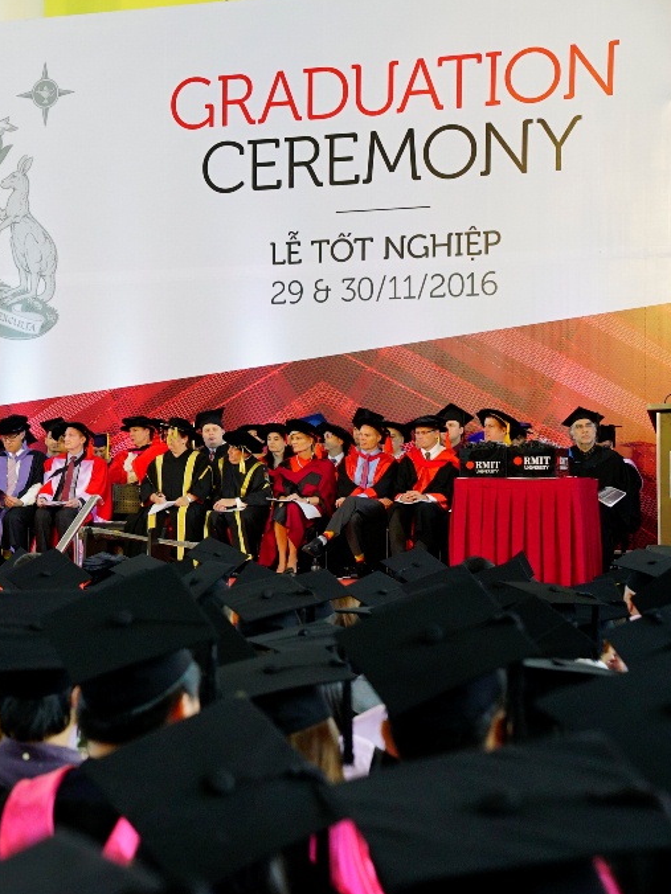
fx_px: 2636
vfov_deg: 19.3
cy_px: 446
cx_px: 17
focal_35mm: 102
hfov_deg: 14.3
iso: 2000
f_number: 5.6
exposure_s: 1/250
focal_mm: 70
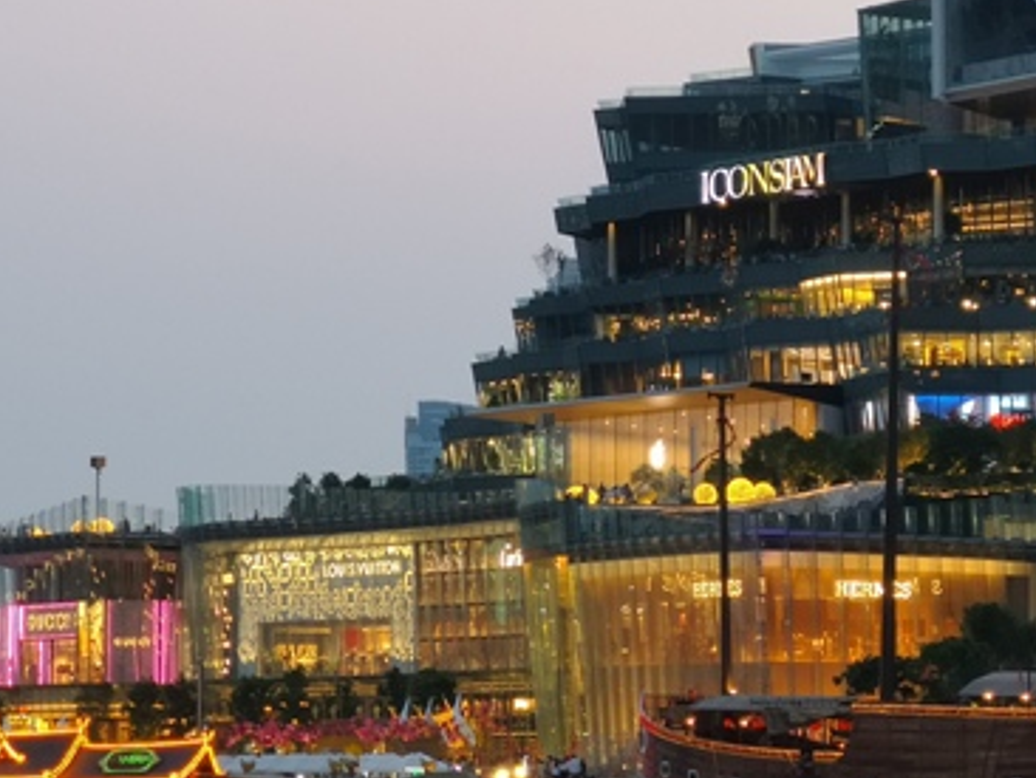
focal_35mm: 177
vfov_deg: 8.4
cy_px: 402
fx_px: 5301
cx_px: 696
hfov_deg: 11.2
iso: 160
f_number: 2.4
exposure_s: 1/33.3
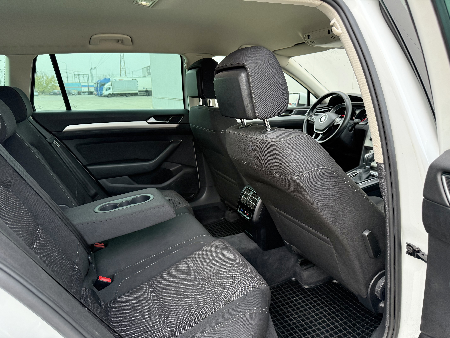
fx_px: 312
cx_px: 225
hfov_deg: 71.6
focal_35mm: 24
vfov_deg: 56.8
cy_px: 169
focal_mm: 6.76
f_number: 1.78
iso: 200
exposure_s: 1/82
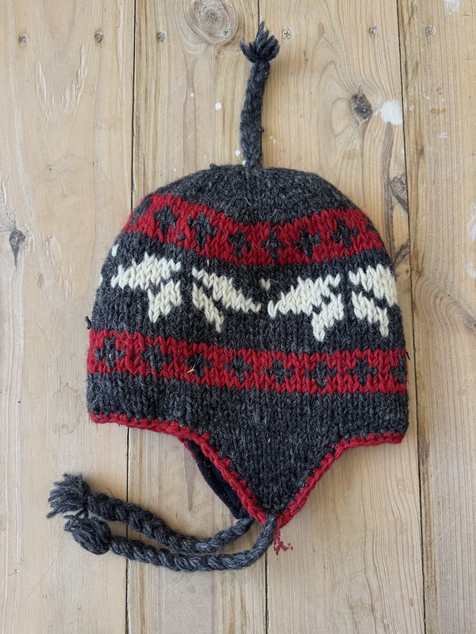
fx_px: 440
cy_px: 317
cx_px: 238
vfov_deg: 71.6
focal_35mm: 24
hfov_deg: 56.8
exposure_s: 1/121
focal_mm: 6.76
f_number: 1.78
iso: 100
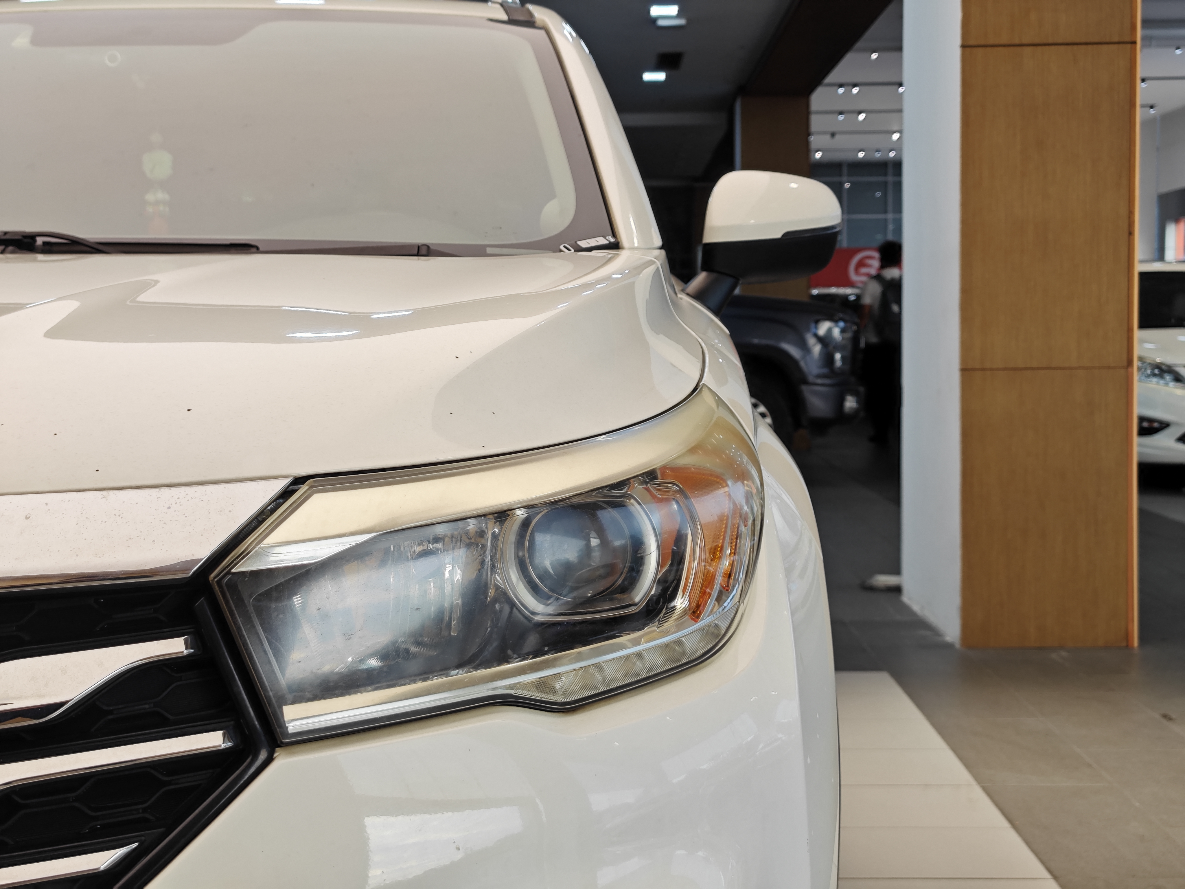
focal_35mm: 46
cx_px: 592
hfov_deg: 41.2
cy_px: 444
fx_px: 1575
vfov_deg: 31.5
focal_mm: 8.7
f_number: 1.9
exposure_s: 1/100
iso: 64
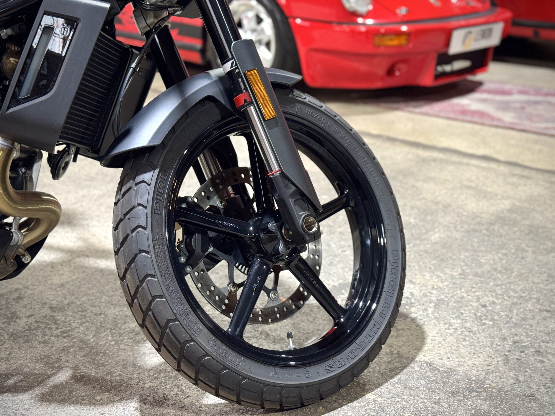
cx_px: 278
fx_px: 770
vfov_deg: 30.3
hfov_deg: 39.7
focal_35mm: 48
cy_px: 208
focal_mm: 6.76
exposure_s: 1/33
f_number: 1.78
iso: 320
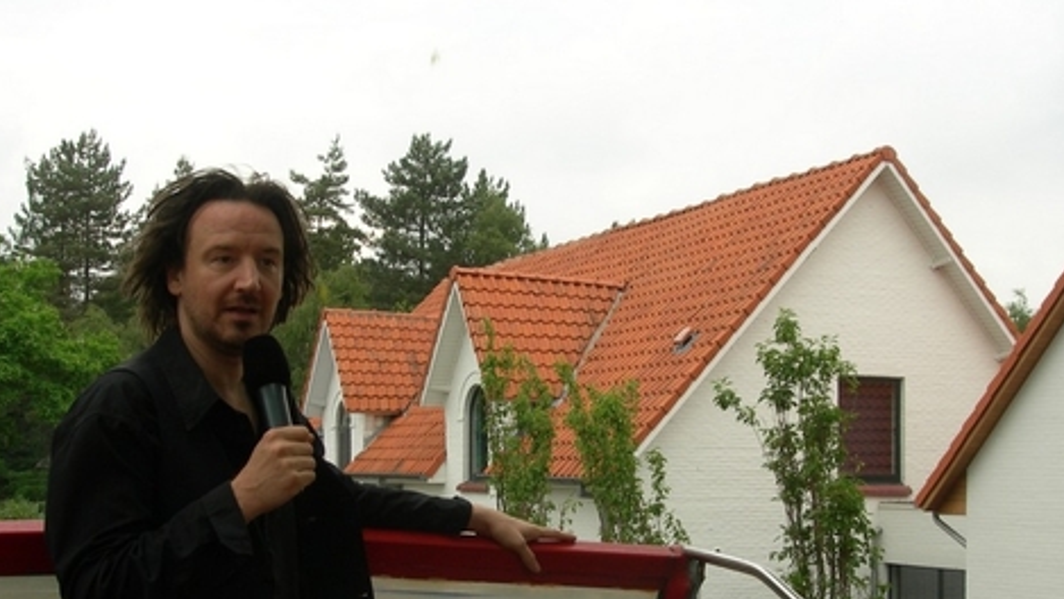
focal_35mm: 53
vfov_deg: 22.4
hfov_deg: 39.2
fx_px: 1496
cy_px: 461
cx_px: 558
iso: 50
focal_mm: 7.8
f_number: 4.8
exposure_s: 1/125
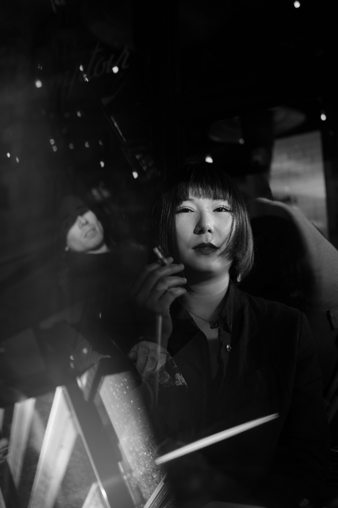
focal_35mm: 35
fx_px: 493
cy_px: 254
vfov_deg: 54.4
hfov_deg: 37.9
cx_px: 169
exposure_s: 1/800
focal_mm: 35
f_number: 2.8
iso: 100
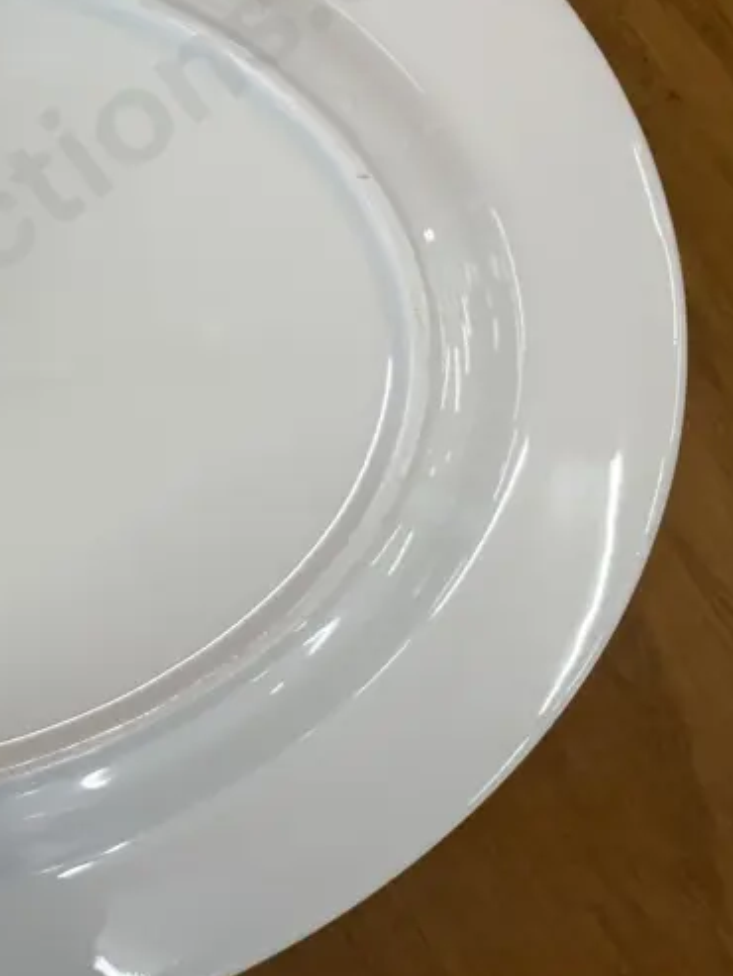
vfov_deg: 35.4
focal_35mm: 54
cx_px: -214
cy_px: 386
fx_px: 1524
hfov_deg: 23.9
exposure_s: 1/100
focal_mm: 4.25
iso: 32
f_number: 1.8
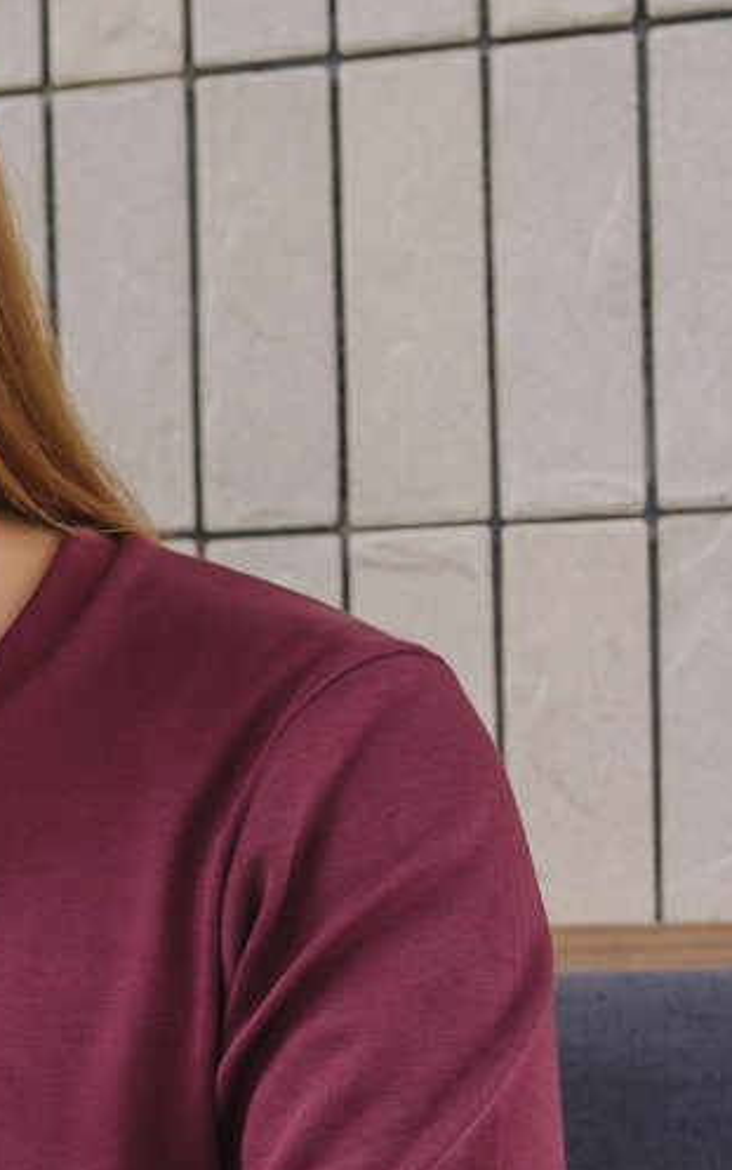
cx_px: -748
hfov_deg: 13.5
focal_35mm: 82
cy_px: 929
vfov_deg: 24.8
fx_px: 2615
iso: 160
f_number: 2.8
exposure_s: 1/240
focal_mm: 16.5
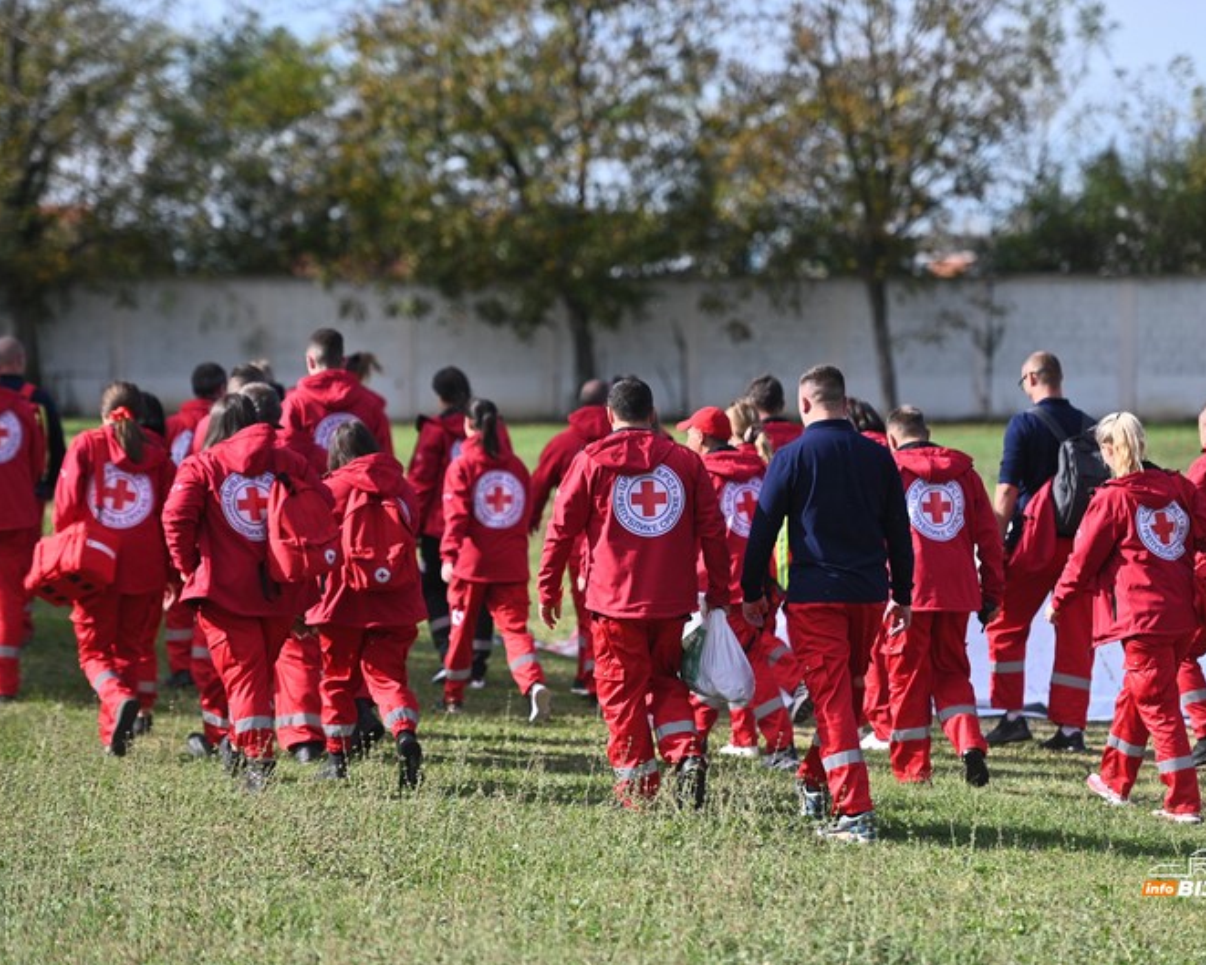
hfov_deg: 12.1
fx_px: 5676
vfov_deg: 9.7
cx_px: 642
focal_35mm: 159
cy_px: 484
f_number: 2.8
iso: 320
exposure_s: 1/8000
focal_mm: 140
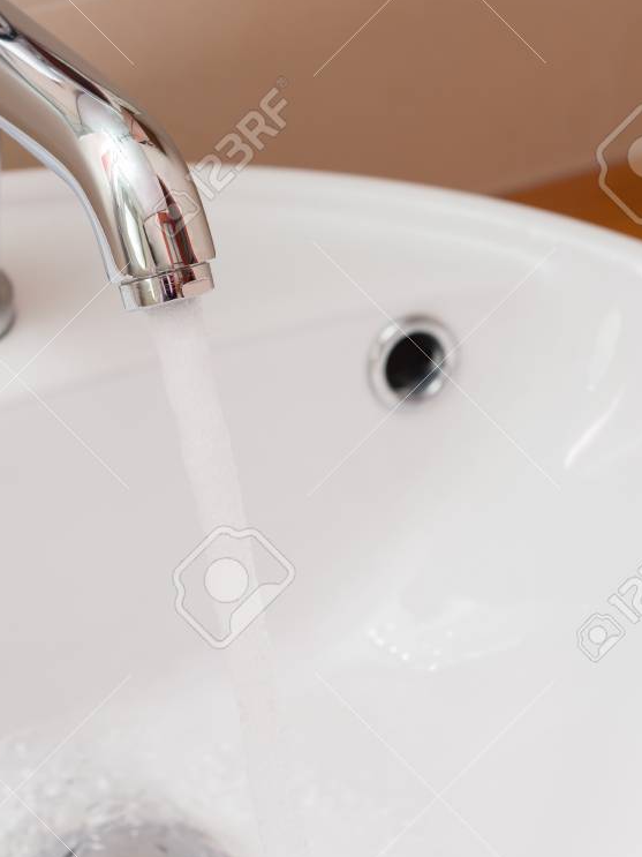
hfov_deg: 14.6
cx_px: 186
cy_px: 367
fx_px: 2498
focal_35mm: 101
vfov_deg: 19.4
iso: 400
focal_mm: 60
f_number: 5.6
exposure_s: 1/250
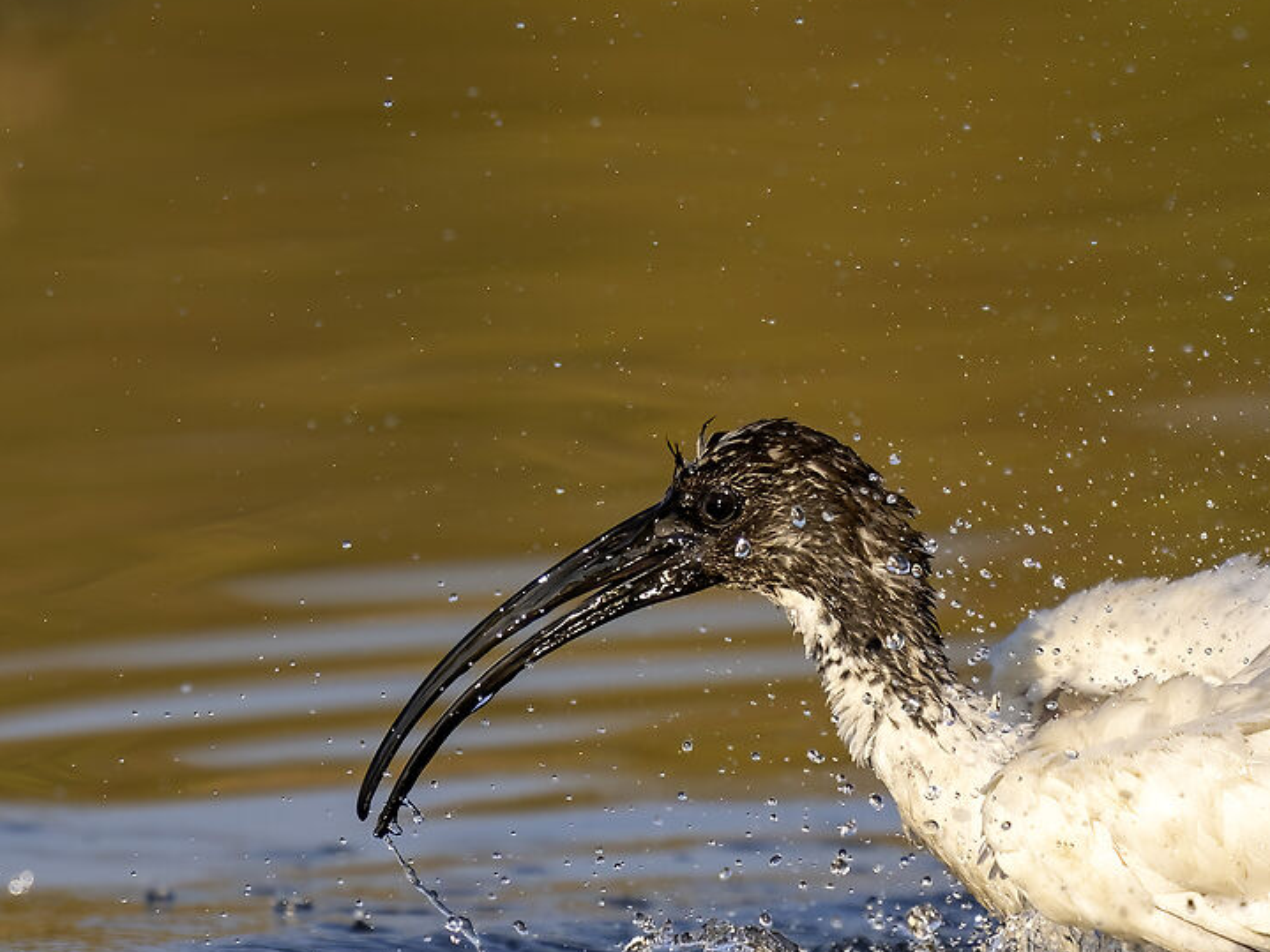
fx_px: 65954
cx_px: 717
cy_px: 892
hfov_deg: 1.1
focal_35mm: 1798
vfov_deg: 0.8
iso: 500
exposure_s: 1/4000
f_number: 4
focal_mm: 560
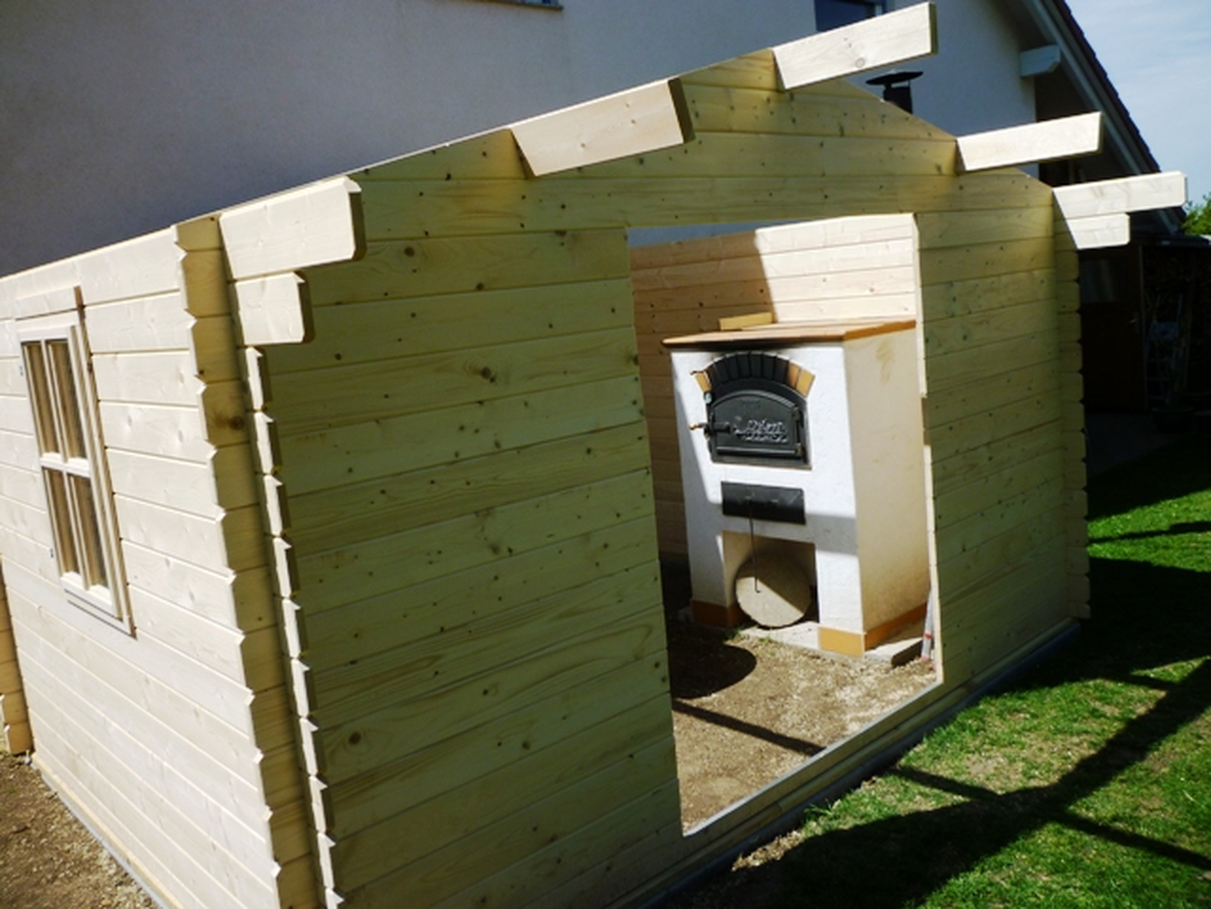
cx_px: 606
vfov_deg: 48.2
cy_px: 454
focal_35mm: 29
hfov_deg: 61.7
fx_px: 1015
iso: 80
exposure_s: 1/640
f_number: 4
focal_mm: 5.2
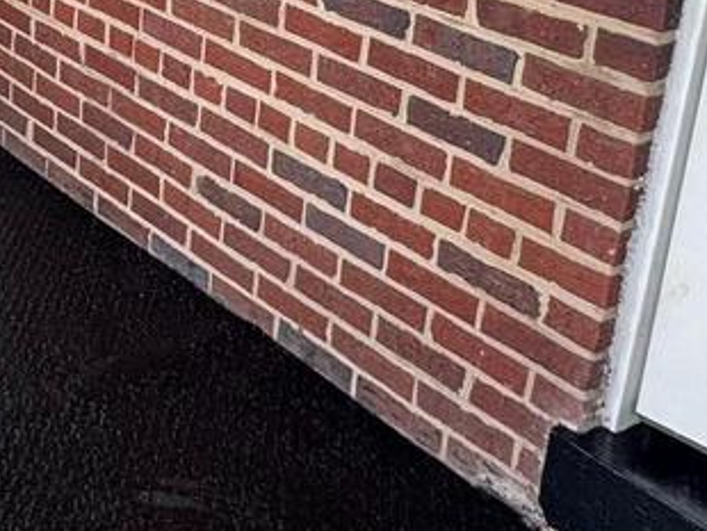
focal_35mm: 65
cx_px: 11
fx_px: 1329
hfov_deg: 28.1
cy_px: 0
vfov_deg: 21.8
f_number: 2.2
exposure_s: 1/99
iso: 64
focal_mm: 2.22
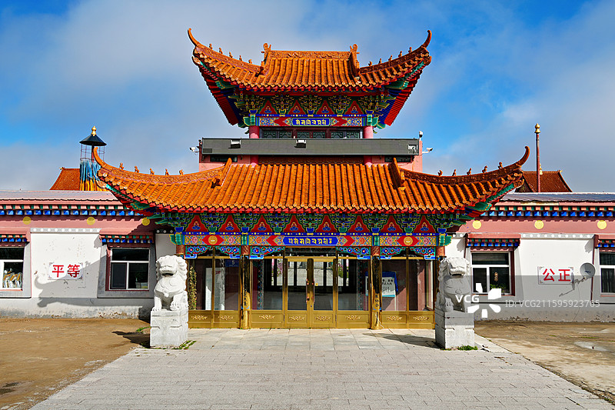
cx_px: 308
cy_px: 205
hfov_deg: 57.2
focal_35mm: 33
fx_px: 564
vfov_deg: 40.0
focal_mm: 22
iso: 100
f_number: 10
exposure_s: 1/250
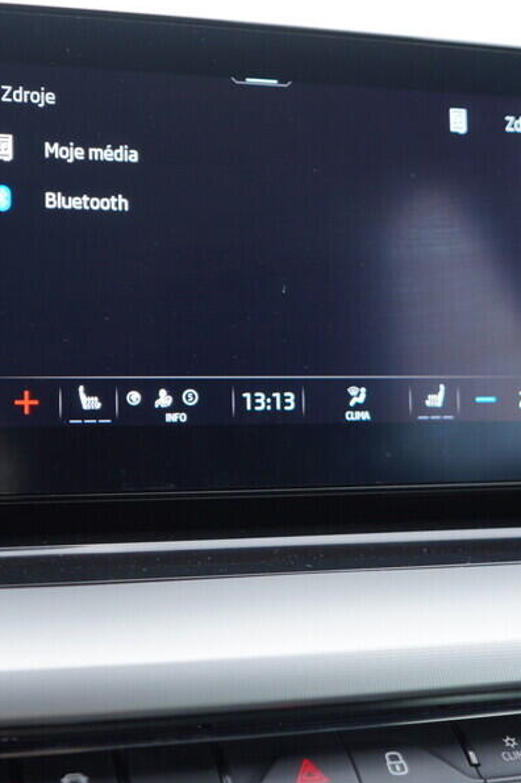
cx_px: 239
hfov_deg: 21.9
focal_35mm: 62
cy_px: 351
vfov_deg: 32.4
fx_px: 1347
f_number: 2.8
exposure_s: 1/40
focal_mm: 24
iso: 160
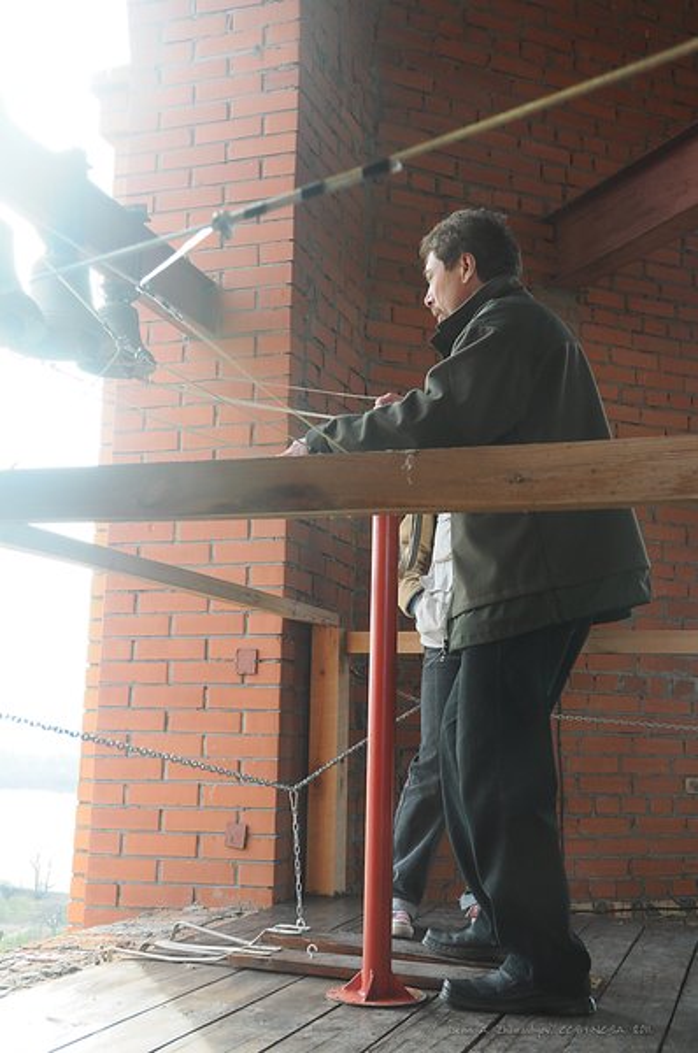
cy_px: 526
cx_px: 349
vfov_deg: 46.5
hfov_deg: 31.8
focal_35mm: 42
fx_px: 1226
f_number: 8
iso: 400
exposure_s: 1/100
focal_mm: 28
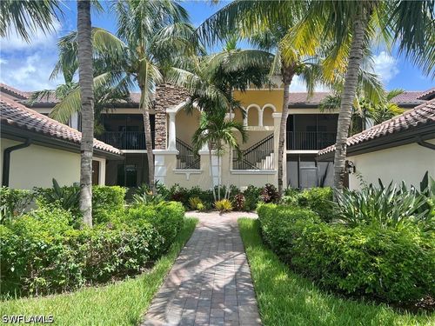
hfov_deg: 67.3
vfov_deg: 53.1
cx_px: 218
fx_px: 327
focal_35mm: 26
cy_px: 163
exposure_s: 1/1135
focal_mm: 5.7
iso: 50
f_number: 1.5
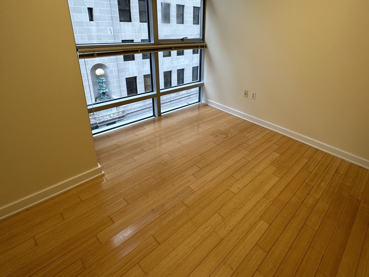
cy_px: 105
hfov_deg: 81.1
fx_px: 213
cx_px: 214
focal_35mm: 20
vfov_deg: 65.1
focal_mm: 2.22
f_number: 2.2
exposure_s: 1/60
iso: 160
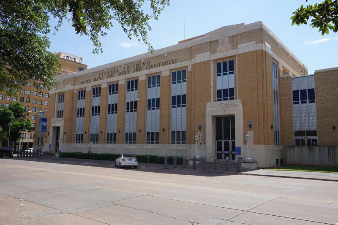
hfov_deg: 61.9
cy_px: 112
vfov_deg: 43.6
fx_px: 282
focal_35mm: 30
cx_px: 169
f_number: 11
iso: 100
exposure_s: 1/125
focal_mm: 20
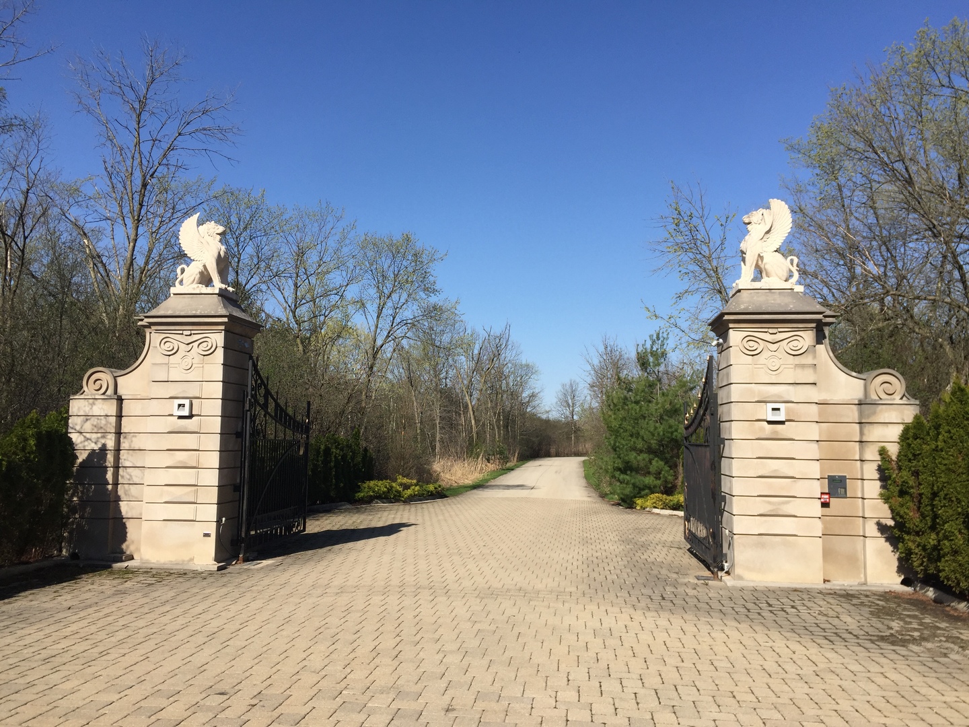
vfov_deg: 48.2
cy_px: 364
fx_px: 812
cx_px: 484
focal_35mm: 29
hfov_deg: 61.7
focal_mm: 4.15
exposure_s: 1/2326
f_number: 2.2
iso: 32
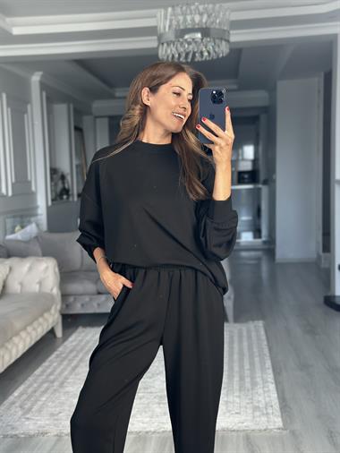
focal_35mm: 48
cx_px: 170
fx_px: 628
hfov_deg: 30.3
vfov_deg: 39.6
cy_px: 226
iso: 100
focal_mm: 6.86
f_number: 1.78
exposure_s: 1/172
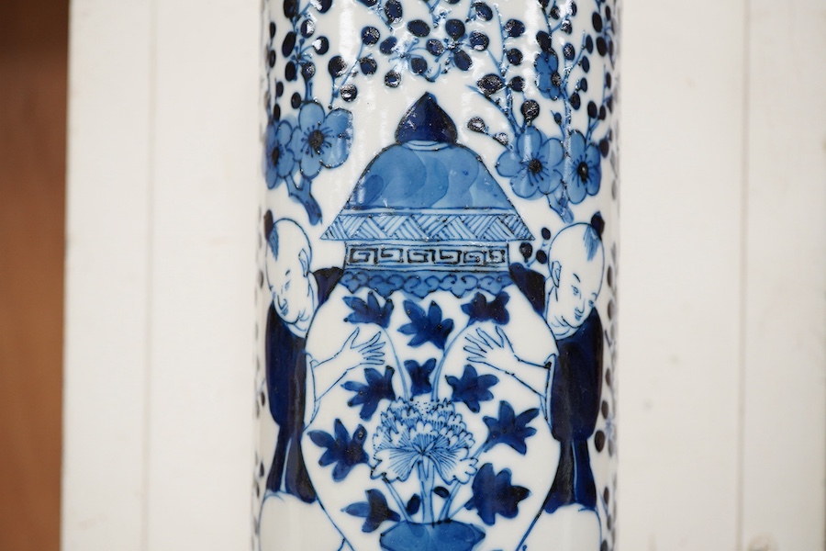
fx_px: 1032
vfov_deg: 29.9
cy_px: 276
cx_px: 413
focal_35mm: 45
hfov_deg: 43.6
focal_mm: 30
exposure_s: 1/125
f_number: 7.1
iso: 1250
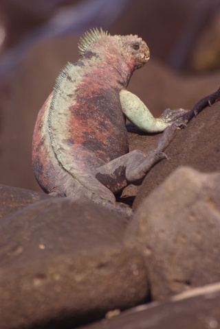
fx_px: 4125
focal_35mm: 450
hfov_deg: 3.1
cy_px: 164
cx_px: 110
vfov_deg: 4.6
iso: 100
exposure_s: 1/350
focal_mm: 300
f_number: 6.7
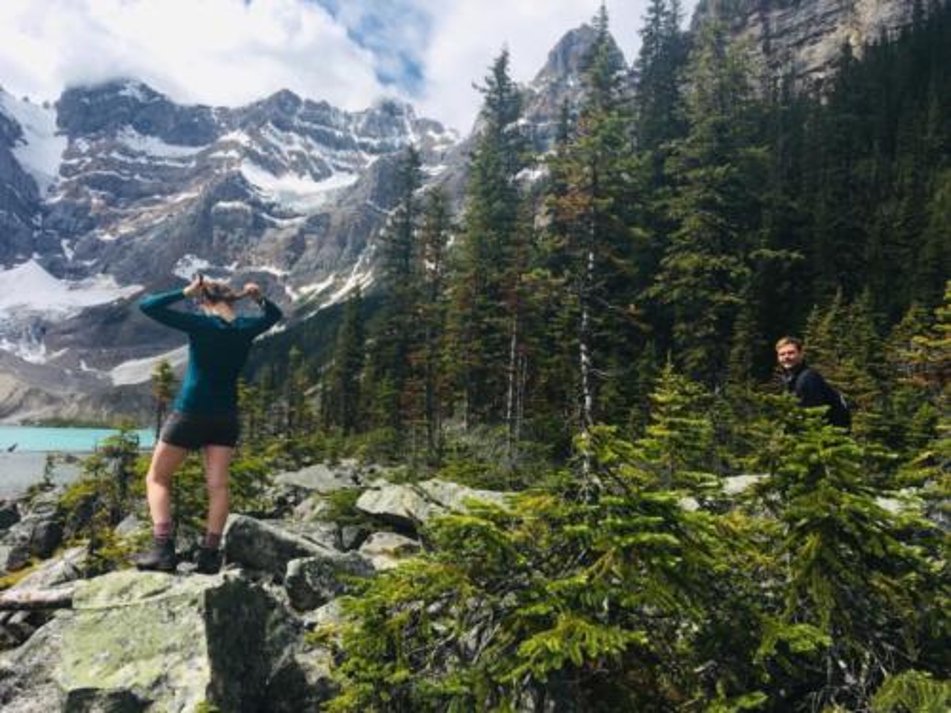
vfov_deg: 48.2
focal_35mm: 29
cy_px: 356
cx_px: 476
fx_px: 797
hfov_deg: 61.7
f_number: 2.2
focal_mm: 4.15
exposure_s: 1/1709
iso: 25
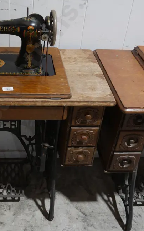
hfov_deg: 26.5
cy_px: 84
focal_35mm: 47
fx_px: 295
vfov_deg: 42.3
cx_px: 16
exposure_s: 1/60
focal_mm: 14
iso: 250
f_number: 3.5
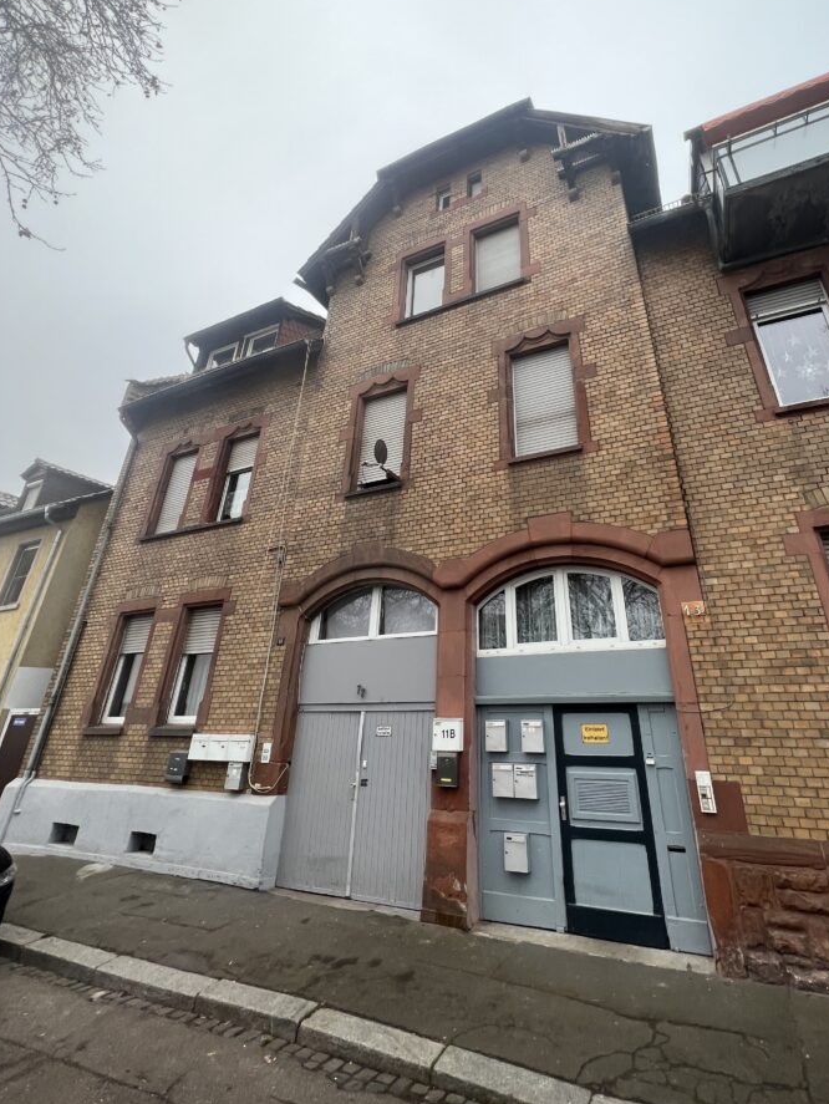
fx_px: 479
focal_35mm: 15
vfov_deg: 97.6
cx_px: 467
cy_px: 479
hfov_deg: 81.4
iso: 64
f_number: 1.8
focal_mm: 1.57
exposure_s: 1/99
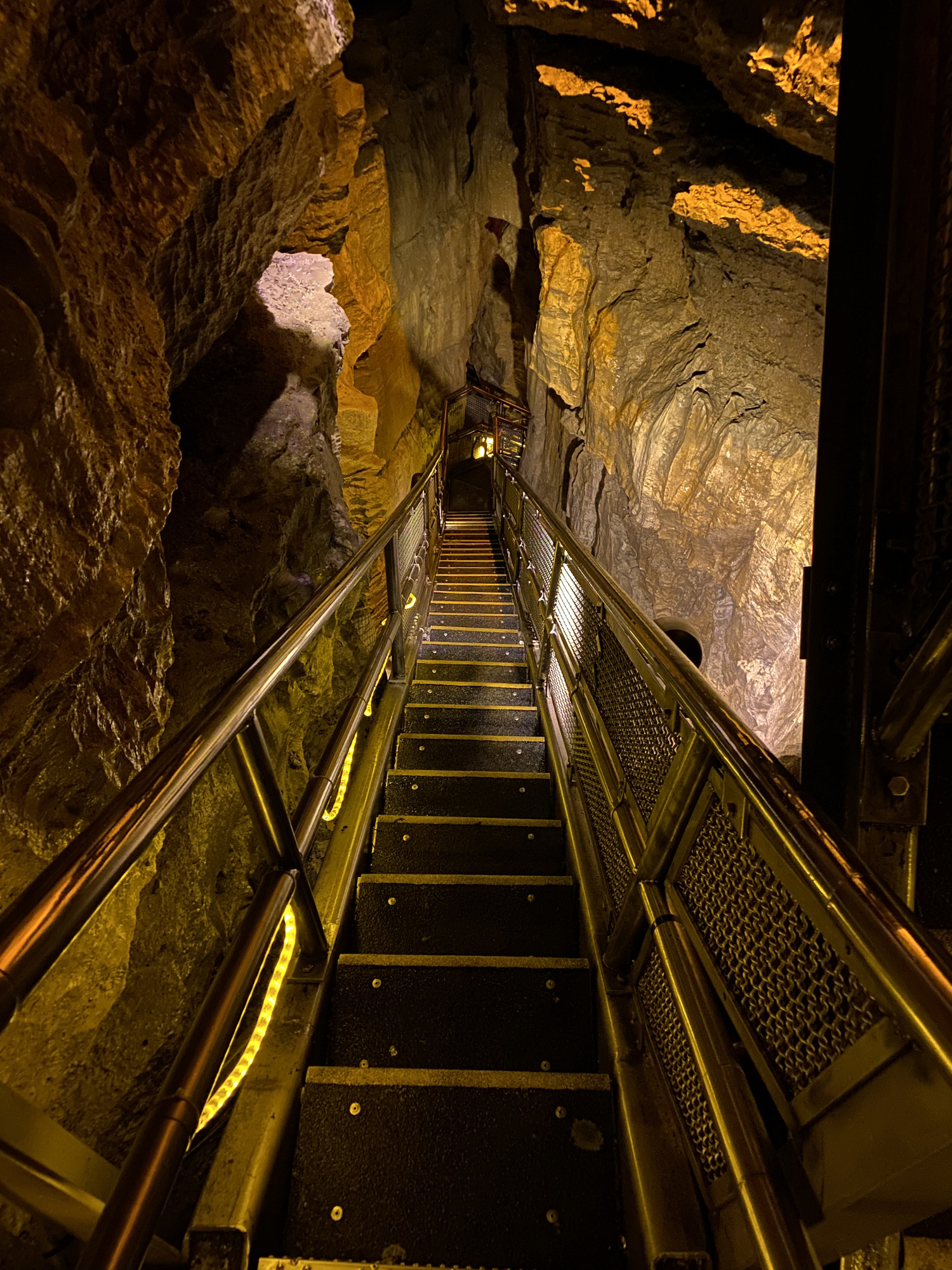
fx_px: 953
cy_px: 635
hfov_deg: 53.1
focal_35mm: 26
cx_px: 476
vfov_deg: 67.3
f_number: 1.8
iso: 500
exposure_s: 1/8
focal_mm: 4.25
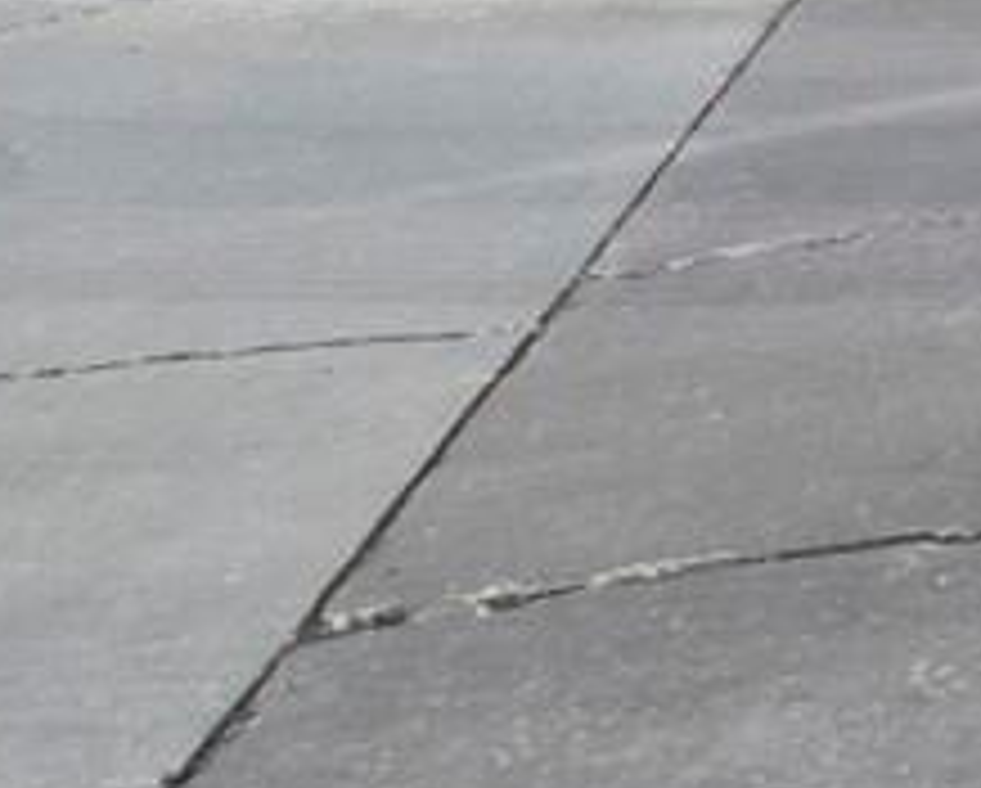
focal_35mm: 100
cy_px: -770
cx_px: 3532
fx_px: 2907
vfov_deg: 13.3
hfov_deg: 9.3
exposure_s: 1/250
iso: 320
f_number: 11
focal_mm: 7
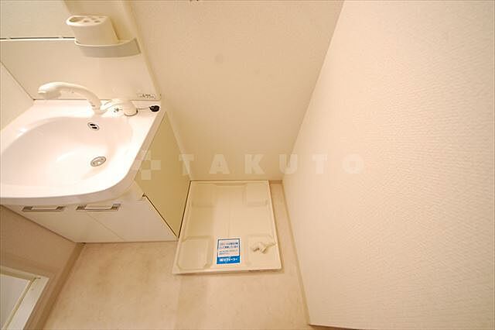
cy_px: 165
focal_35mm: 12
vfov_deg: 89.9
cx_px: 248
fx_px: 165
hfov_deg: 112.6
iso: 800
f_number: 4.5
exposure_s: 1/6
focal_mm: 8
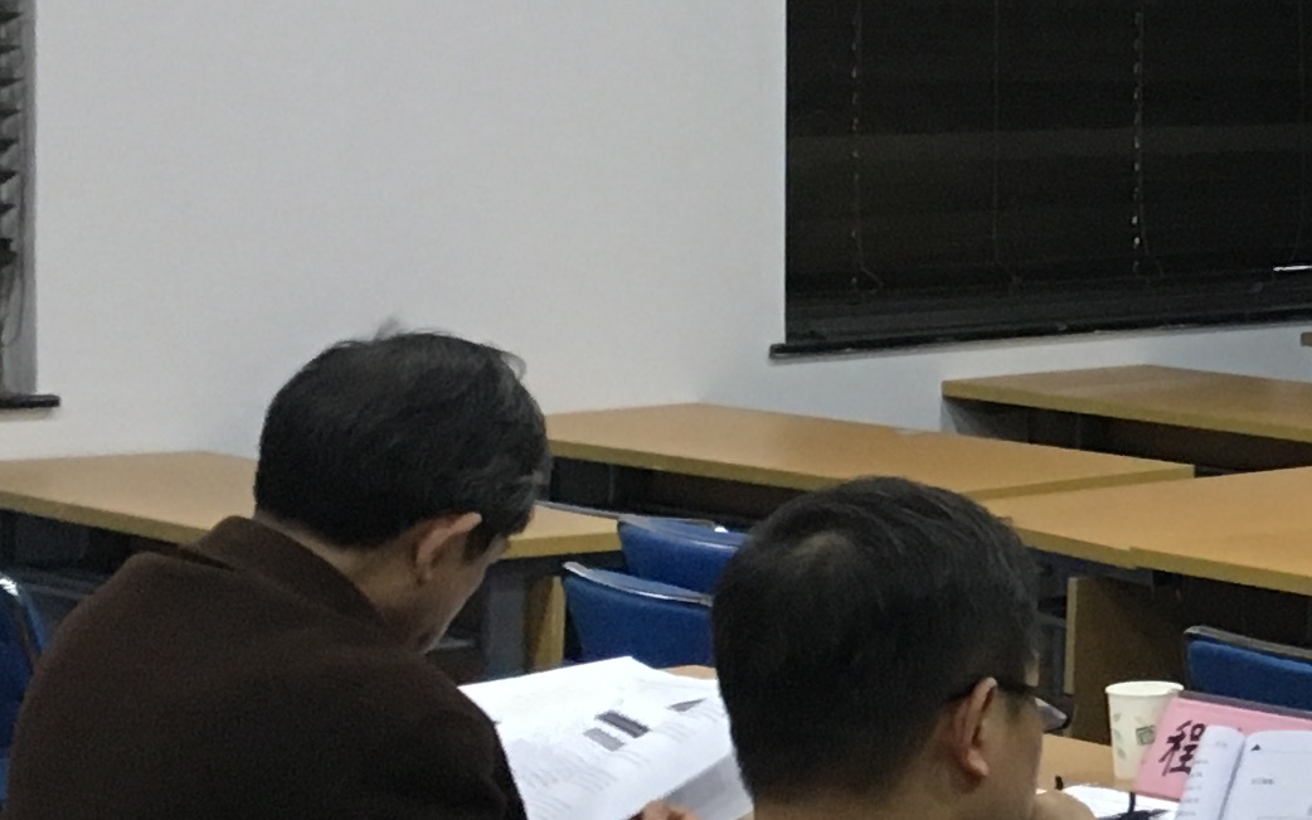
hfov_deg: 15.6
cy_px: 135
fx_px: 4255
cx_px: 2166
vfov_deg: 11.0
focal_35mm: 119
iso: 160
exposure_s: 1/33
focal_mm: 4.15
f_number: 2.2
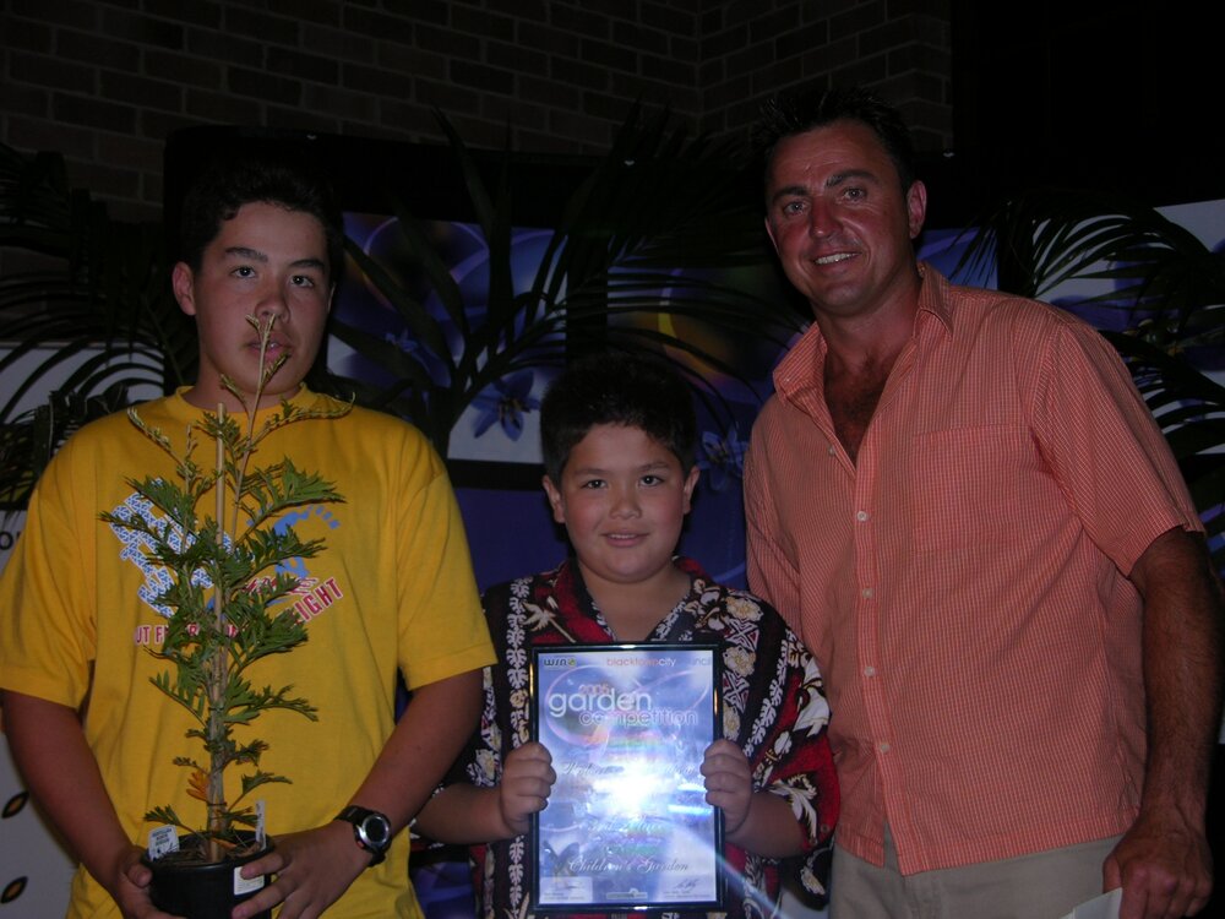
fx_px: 2053
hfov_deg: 33.2
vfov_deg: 25.2
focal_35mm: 58
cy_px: 460
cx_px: 612
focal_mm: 14.7
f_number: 3.1
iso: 50
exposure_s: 1/60.1
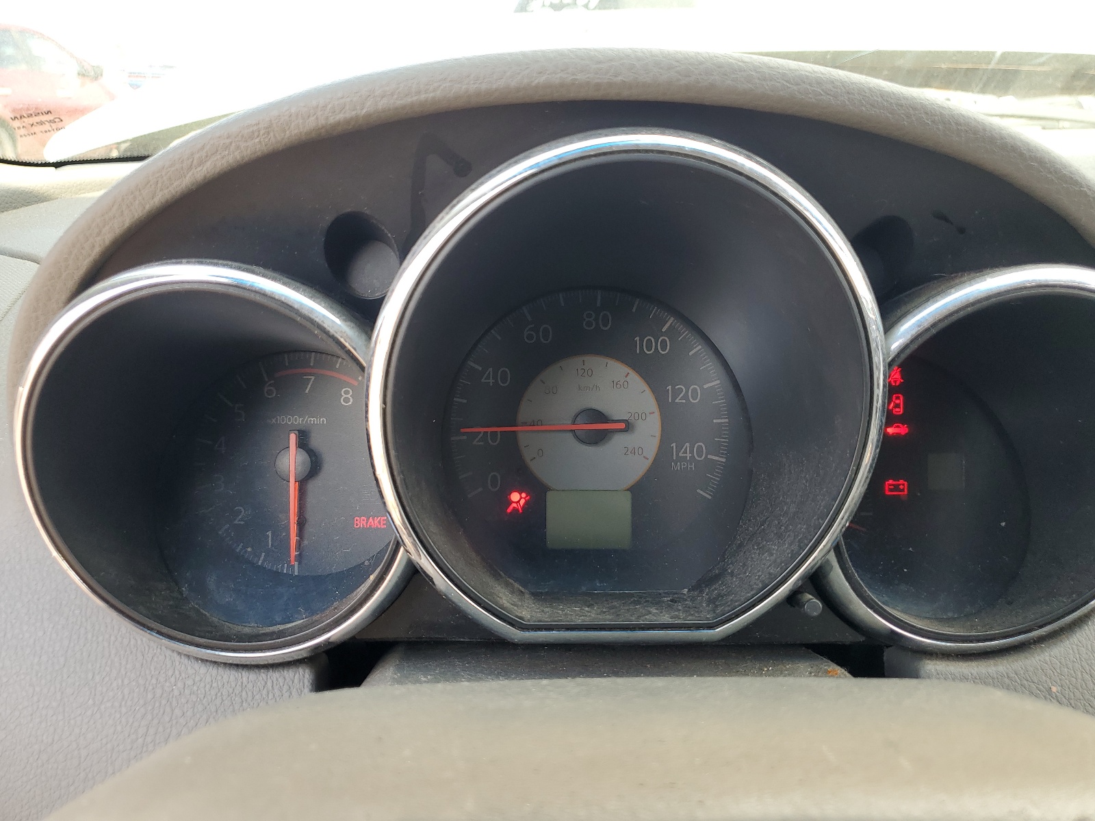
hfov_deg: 67.3
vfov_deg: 53.1
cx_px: 548
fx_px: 822
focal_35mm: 26
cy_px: 410
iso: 50
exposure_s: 1/167
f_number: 1.5
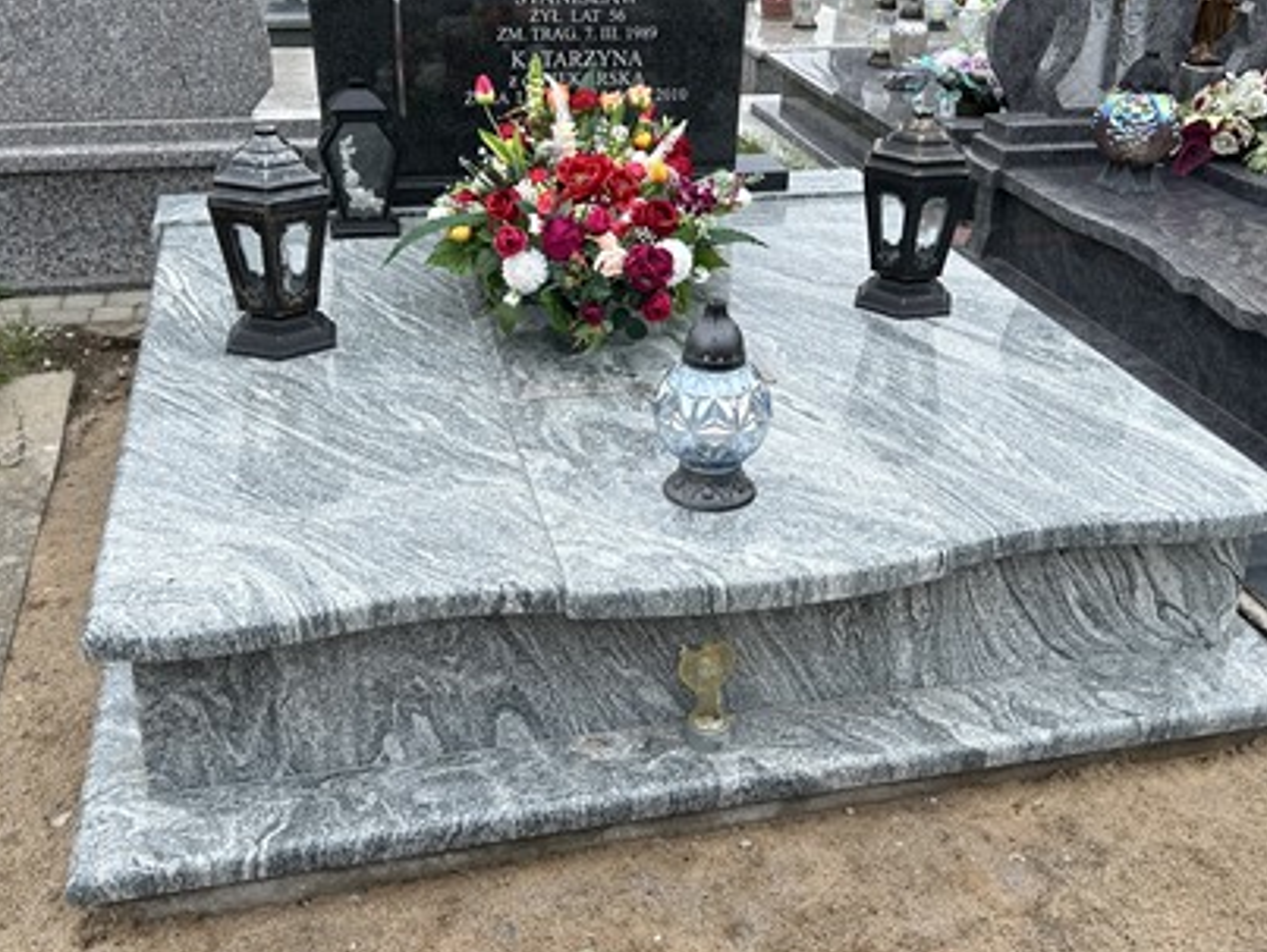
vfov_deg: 36.6
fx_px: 1429
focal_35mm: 39
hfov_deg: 47.8
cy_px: 342
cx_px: 665
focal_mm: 5.7
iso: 50
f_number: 1.5
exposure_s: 1/1311
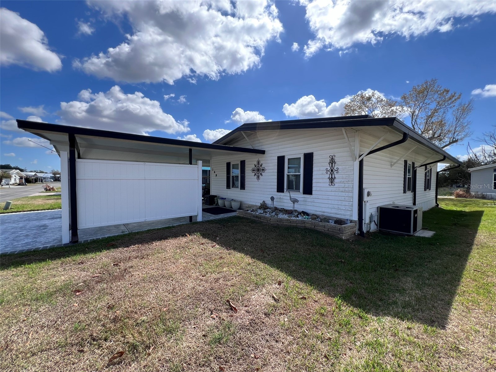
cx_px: 248
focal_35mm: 13
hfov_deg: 106.2
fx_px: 186
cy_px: 186
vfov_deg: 89.9
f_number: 1.8
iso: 32
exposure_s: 1/1064
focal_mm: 1.57
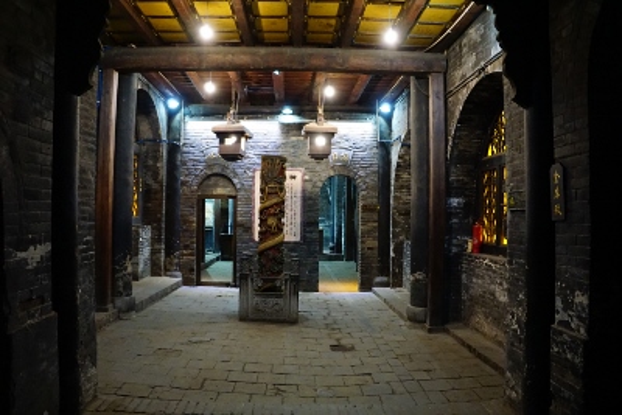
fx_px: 467
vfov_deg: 48.0
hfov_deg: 67.4
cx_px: 311
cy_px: 208
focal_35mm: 27
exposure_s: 1/60
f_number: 3.5
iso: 3200
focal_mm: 18
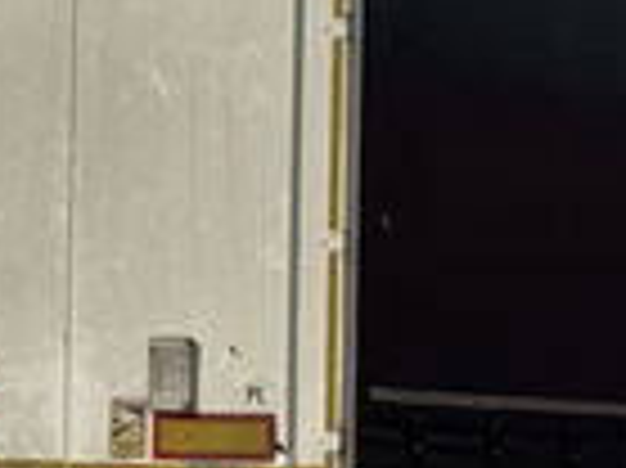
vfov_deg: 5.6
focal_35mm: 266
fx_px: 4806
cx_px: -716
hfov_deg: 7.1
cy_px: 346
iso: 64
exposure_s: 1/6410
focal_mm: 6.76
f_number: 1.78
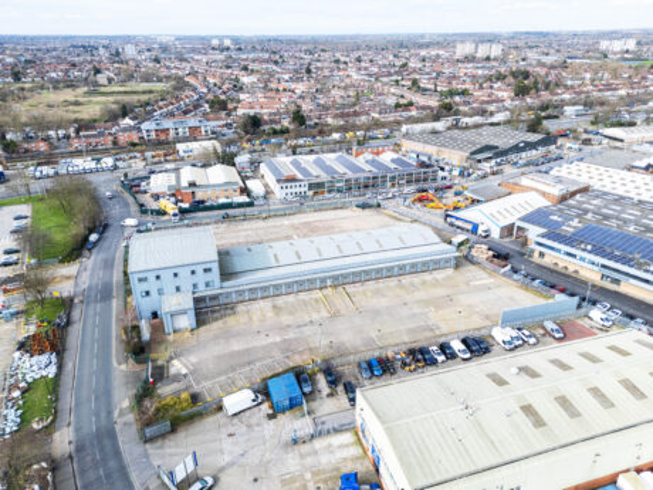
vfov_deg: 56.8
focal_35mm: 24
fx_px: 453
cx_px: 326
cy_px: 245
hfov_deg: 71.6
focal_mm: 6.72
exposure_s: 1/800
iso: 100
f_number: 1.7
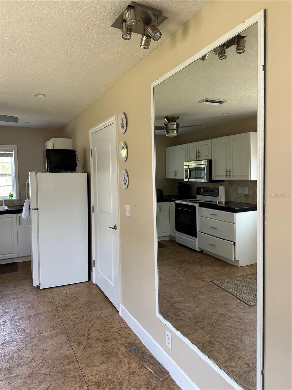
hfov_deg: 56.8
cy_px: 195
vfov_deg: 71.6
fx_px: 270
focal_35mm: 24
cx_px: 146
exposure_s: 1/121
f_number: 1.78
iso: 100
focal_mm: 6.86
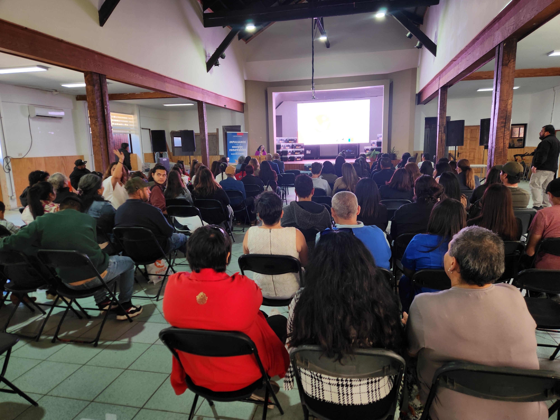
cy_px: 210
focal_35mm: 23
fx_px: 372
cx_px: 280
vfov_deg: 58.9
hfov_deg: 73.9
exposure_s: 1/100
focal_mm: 5.4
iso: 80
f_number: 1.8
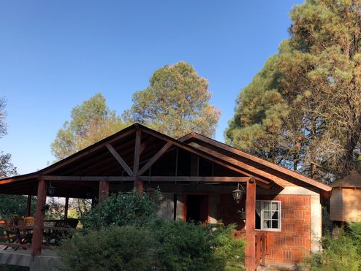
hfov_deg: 53.9
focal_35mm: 34
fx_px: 355
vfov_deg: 41.6
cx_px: 189
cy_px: 162
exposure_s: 1/727
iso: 20
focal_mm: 4
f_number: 1.8
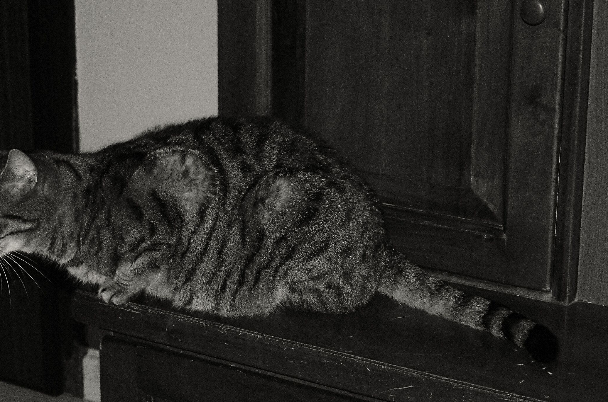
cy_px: 191
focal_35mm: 95
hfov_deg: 21.5
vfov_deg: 14.3
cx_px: 265
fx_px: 1601
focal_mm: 55
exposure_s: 1/125
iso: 6400
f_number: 9.5
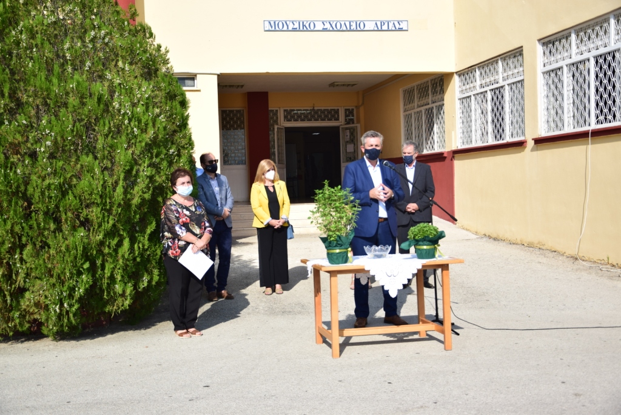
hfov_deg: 38.9
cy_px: 208
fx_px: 880
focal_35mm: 51
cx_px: 310
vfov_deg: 26.5
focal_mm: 34
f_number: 4.2
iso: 100
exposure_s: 1/640
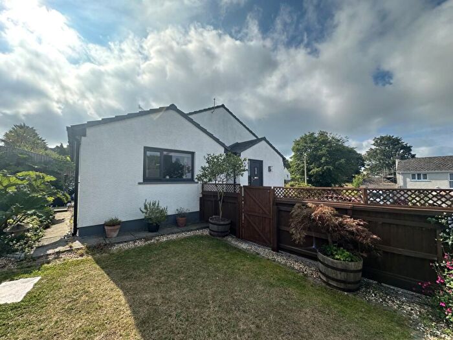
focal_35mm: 14
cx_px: 226
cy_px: 170
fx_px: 183
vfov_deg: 85.7
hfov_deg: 102.1
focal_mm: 2.22
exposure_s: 1/1715
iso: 50
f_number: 2.2
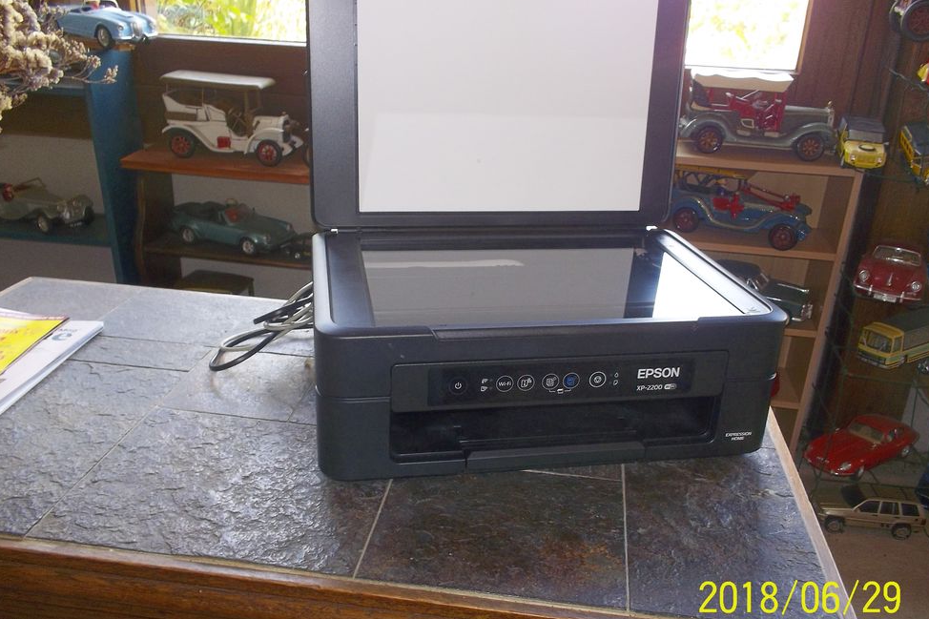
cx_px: 473
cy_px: 328
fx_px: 800
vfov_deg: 42.3
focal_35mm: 31
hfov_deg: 60.3
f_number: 3.3
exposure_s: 1/30
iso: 80
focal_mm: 4.1
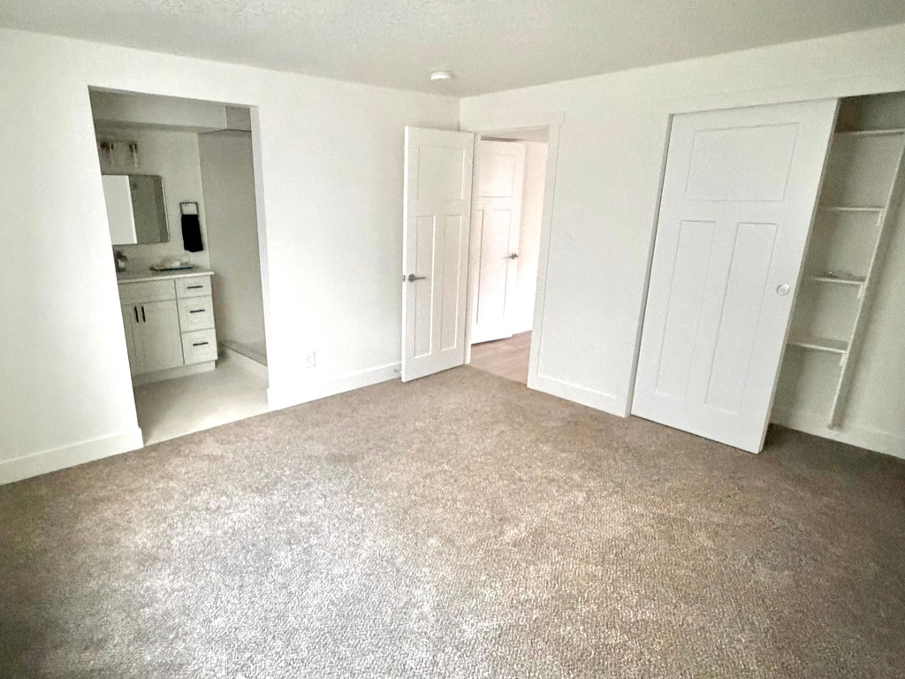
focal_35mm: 21
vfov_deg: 63.4
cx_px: 394
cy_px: 362
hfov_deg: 78.6
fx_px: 549
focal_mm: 2.22
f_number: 2.2
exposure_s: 1/40
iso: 1250
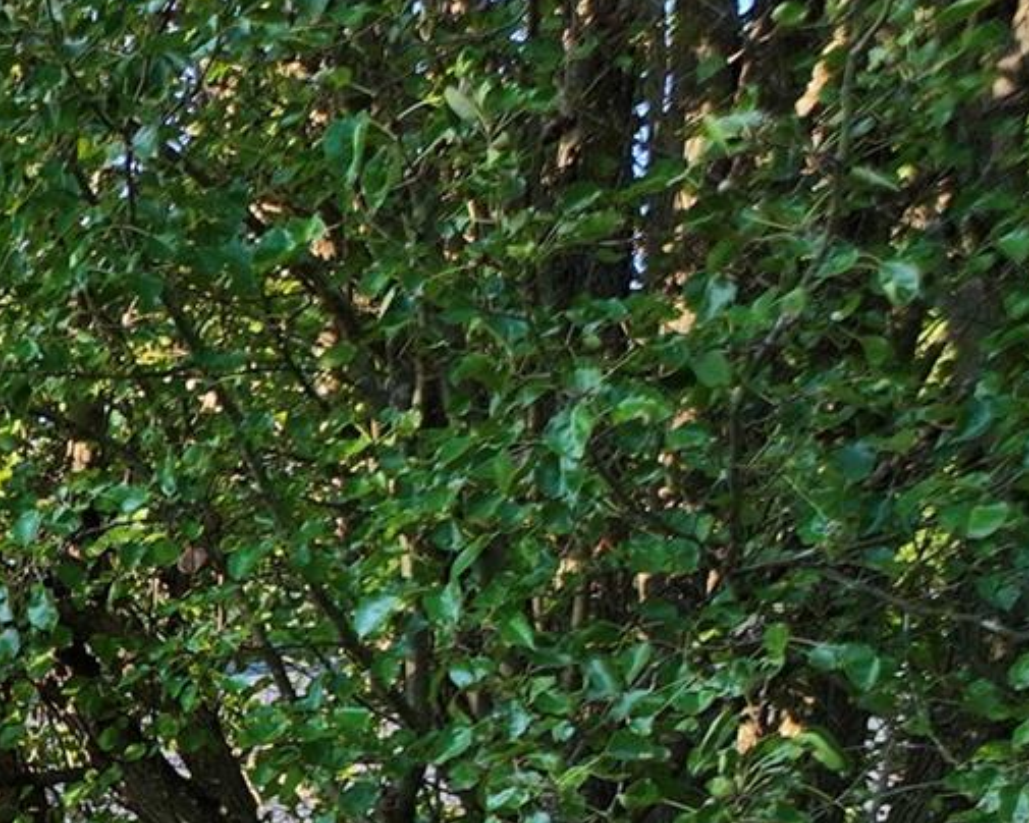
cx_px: -933
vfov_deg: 14.4
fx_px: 2893
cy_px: 1444
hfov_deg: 16.3
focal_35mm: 95
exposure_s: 1/500
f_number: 2.8
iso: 220
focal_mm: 12.29
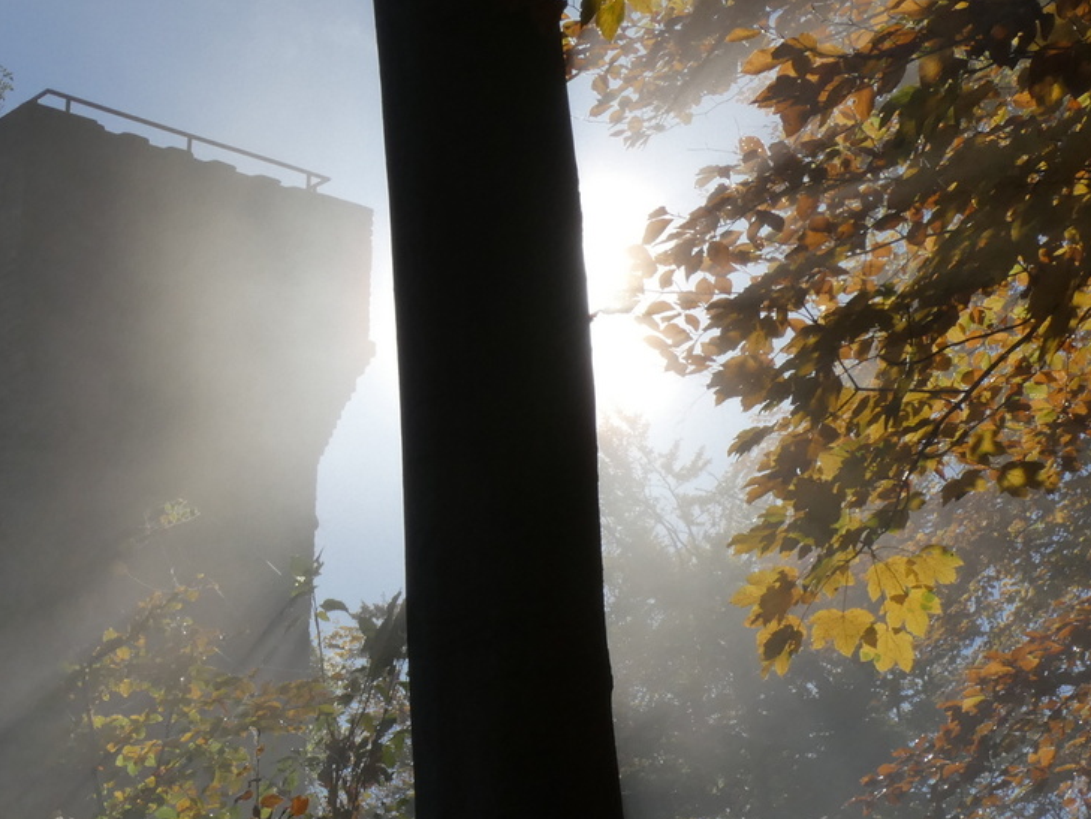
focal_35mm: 96
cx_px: 135
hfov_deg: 20.1
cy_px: 591
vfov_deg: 15.4
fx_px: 3026
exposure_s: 1/1000
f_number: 7.1
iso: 80
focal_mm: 9
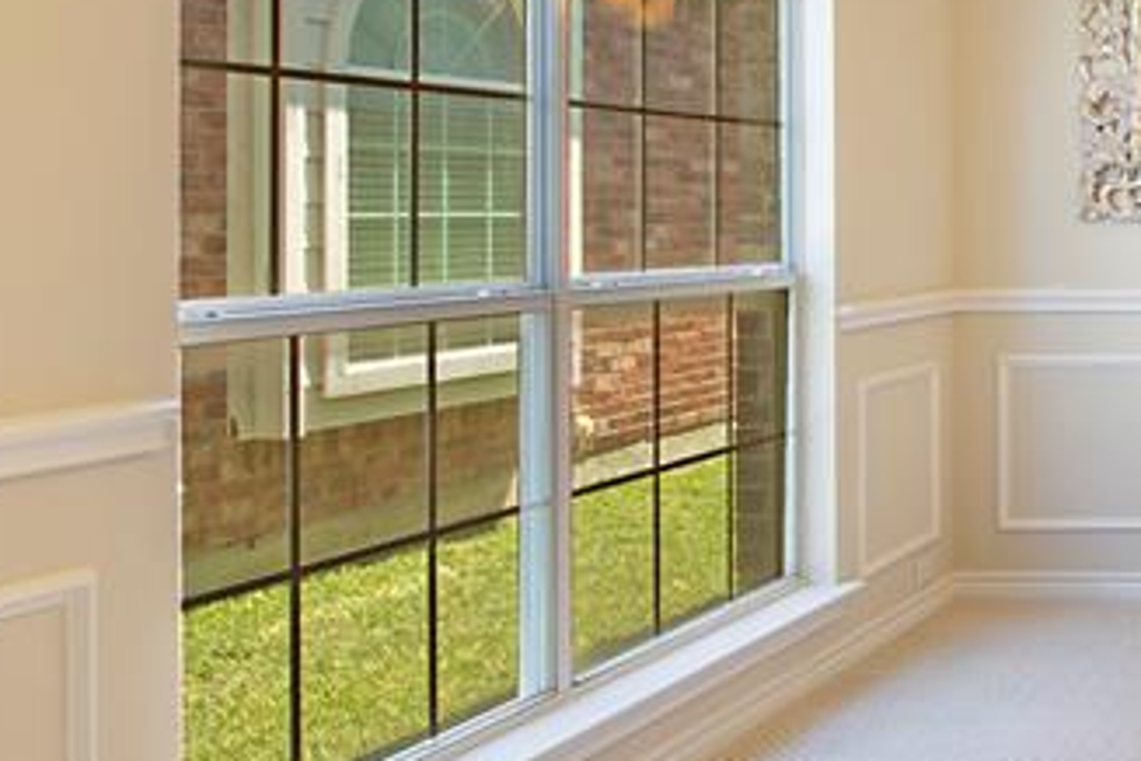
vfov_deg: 28.2
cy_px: 189
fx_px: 1490
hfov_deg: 30.5
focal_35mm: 47
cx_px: 1567
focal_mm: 10
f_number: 8
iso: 100
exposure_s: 1/40
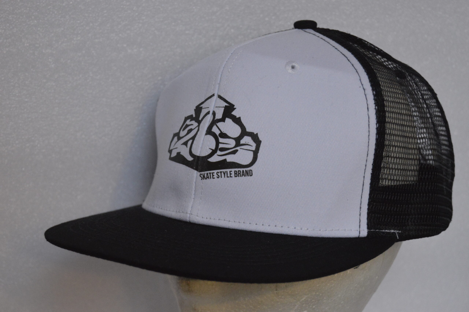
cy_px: 156
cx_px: 234
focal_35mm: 78
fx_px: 1015
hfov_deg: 26.0
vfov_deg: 17.5
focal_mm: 52
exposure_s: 1/125
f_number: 5.6
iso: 3200
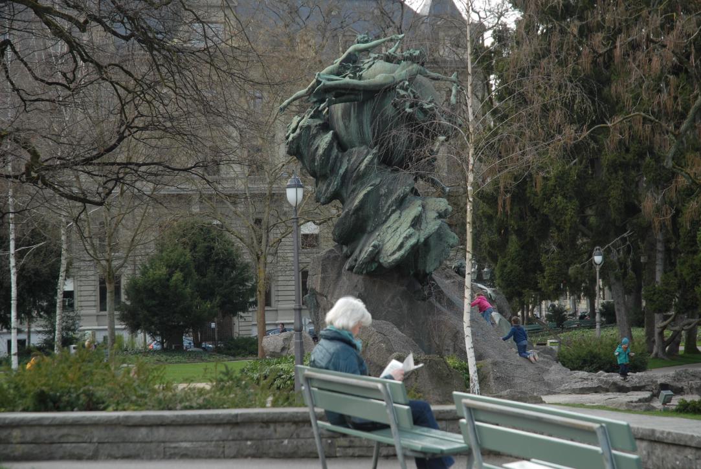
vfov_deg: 14.1
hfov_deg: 20.9
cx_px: 350
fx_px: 1901
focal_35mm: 98
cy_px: 234
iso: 100
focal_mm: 65
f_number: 5
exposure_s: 1/100
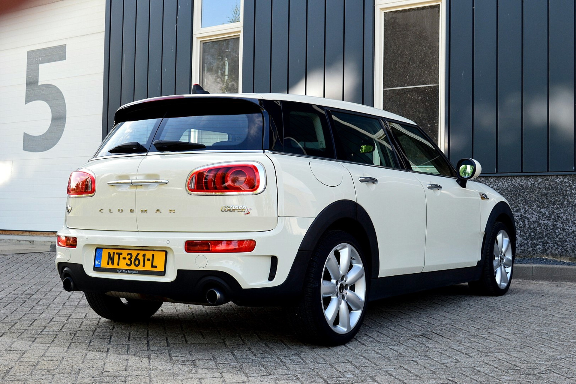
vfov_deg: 28.1
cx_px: 288
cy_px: 192
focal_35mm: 48
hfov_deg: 41.1
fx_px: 768
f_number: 9
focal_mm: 32
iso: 400
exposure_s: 1/125
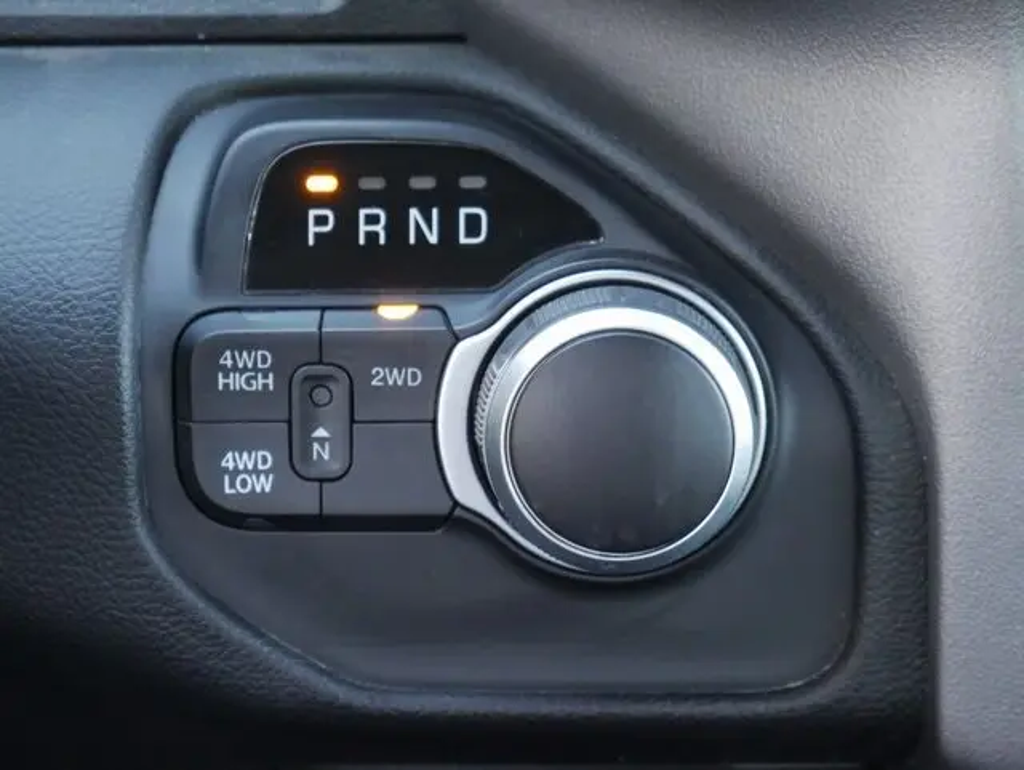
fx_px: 2309
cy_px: 385
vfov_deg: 18.9
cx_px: 512
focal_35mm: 78
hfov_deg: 25.0
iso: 3200
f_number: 5.6
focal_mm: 39
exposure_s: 1/60
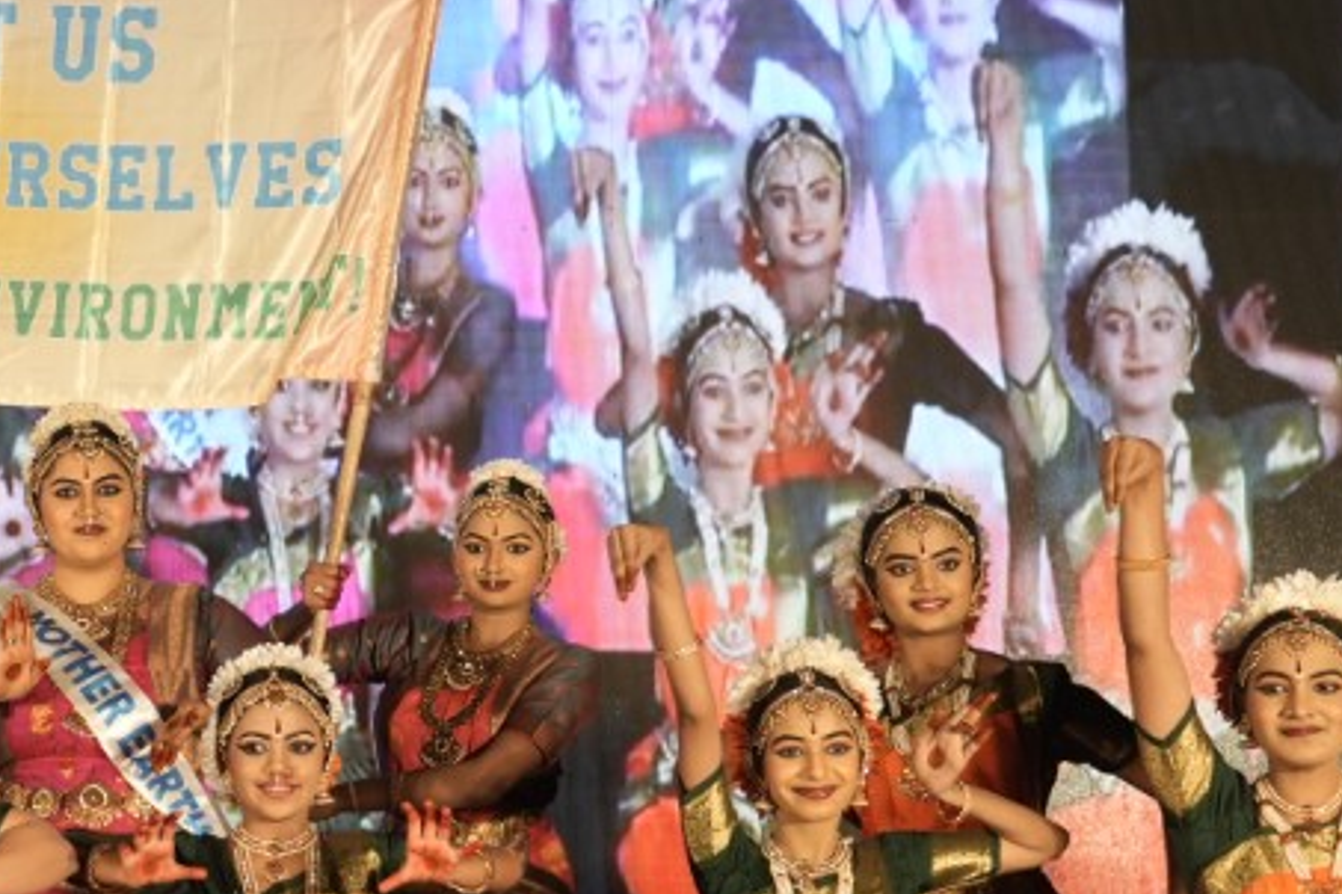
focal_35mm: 136
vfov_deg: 10.1
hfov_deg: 14.5
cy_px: 647
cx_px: -384
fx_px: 5069
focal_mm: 44
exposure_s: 1/200
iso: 500
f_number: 4
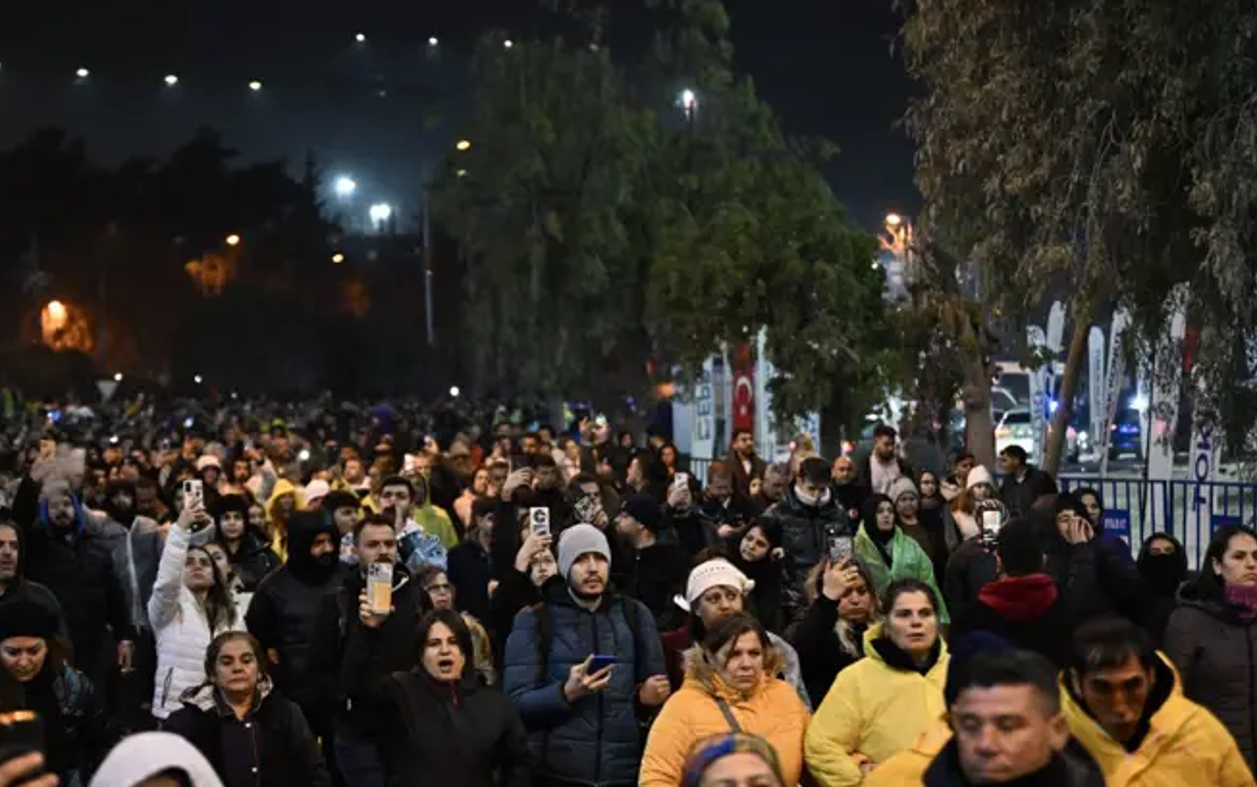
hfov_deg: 23.5
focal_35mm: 88
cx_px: 573
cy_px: 473
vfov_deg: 14.9
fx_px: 3016
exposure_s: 1/200
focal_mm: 64
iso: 4000
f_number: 2.8
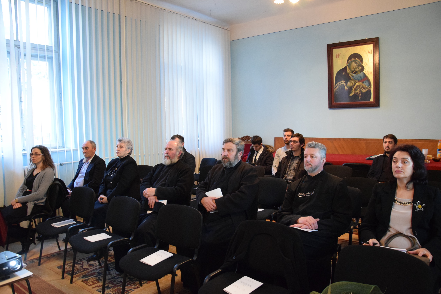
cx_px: 220
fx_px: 331
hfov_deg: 67.4
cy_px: 147
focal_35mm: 27
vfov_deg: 47.9
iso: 3200
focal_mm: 18
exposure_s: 1/60
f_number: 4.5
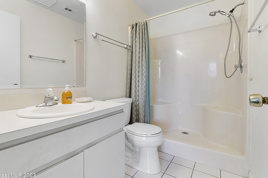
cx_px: 128
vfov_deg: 70.3
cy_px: 84
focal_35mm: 17
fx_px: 127
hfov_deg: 93.2
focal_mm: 10
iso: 160
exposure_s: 1/2
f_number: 11
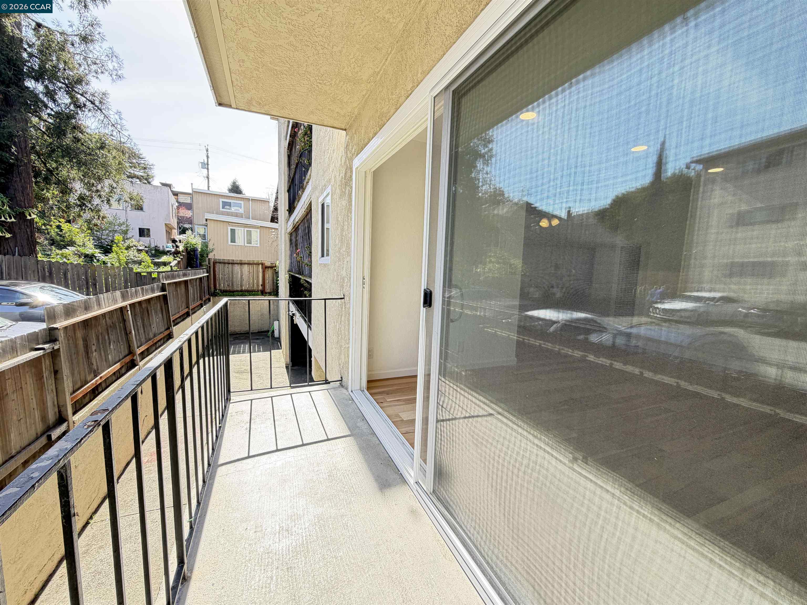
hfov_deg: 102.1
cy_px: 302
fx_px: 326
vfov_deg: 85.7
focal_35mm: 14
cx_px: 404
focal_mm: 2.22
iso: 50
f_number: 2.2
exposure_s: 1/121
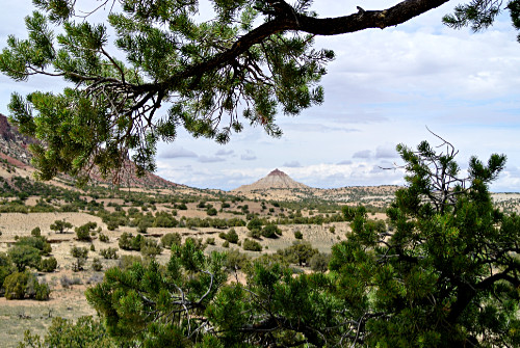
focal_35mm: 56
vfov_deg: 24.3
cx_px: 260
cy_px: 174
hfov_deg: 35.6
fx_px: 810
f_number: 5
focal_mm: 21.1
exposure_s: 1/640
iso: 100
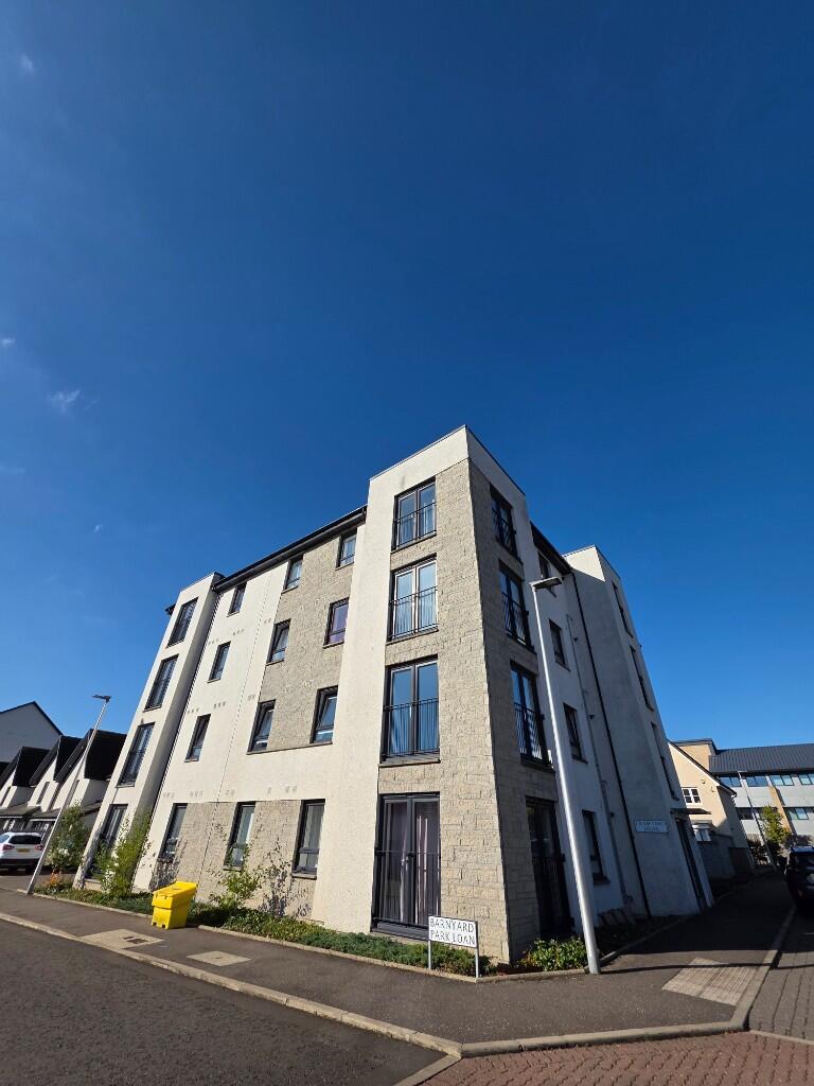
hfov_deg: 89.9
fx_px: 408
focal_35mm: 13
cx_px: 407
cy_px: 543
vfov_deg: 106.2
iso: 40
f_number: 1.9
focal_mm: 2.2
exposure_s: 1/2600
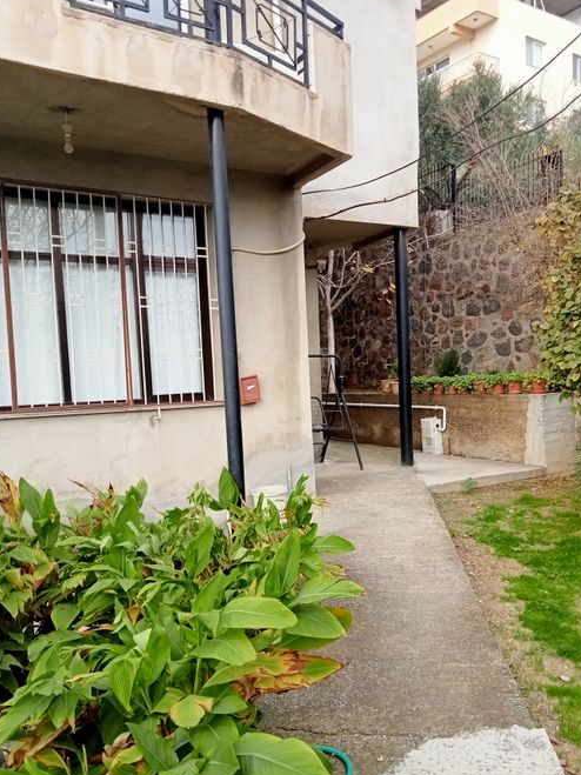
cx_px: 345
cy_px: 423
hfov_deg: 41.6
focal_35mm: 34
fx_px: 761
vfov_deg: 53.9
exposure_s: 1/205
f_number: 2.2
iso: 100
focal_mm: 3.46
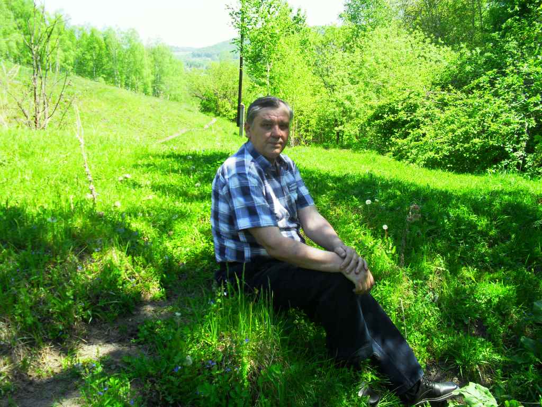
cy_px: 204
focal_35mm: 35
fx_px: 548
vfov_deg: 40.7
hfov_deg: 52.6
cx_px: 271
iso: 100
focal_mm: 6.3
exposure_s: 1/350
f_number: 3.2
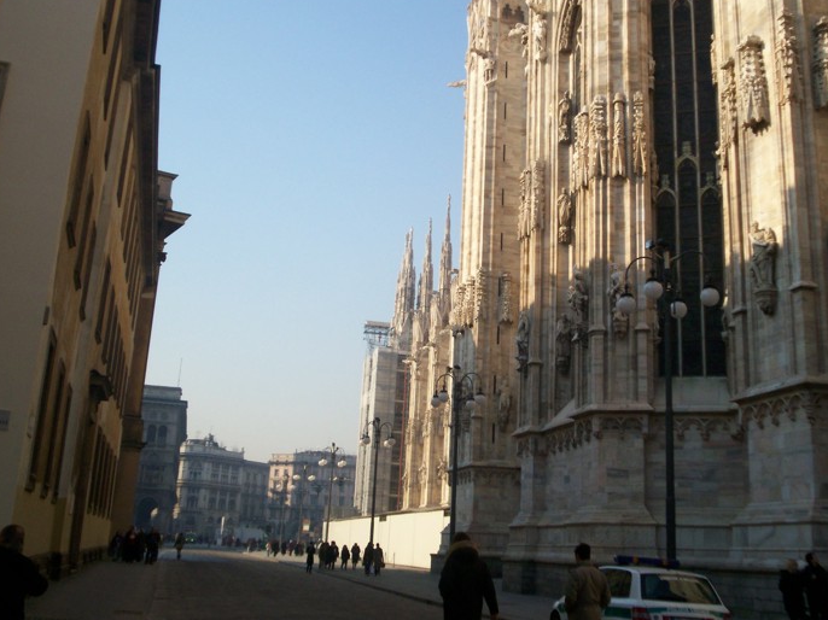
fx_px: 1004
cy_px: 268
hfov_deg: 44.7
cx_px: 472
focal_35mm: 42
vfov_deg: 34.3
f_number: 4.5
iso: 100
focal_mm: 5.9
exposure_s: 1/500
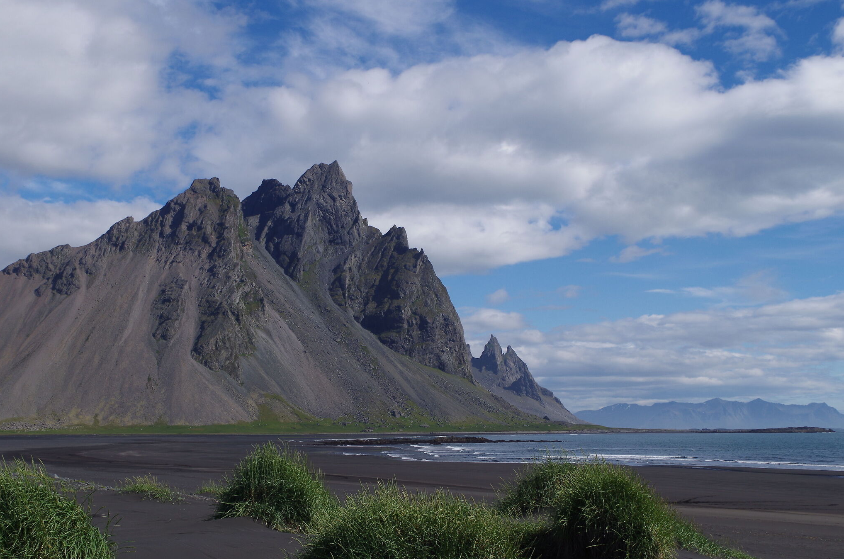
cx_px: 373
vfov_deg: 29.1
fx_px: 1076
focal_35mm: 46
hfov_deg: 42.8
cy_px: 325
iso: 100
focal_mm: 26.25
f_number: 11
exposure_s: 1/200
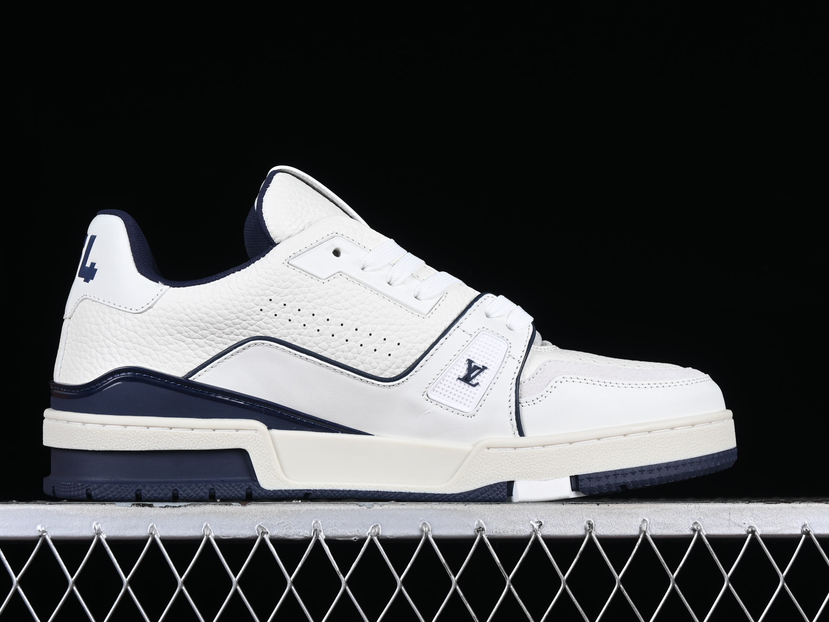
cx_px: 389
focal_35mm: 82
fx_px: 1964
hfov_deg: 23.8
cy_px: 310
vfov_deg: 18.0
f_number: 8
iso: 160
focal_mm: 50
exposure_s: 1/125
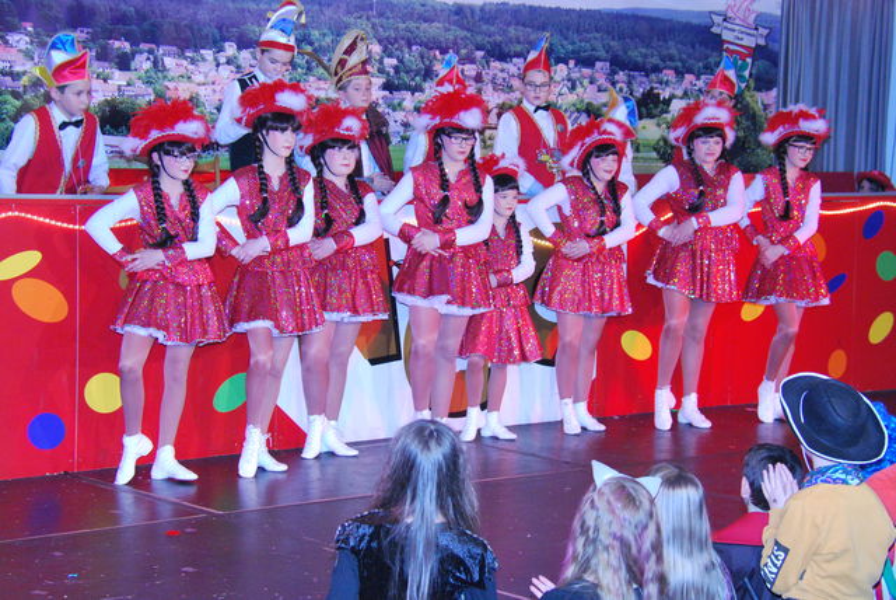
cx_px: 448
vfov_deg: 17.5
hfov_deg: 26.0
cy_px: 300
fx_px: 1943
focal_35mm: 78
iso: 1600
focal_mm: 52
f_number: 5.6
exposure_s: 1/60
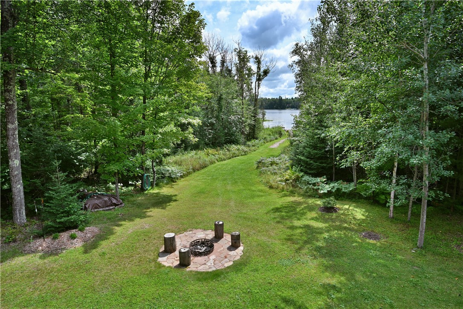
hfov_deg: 84.0
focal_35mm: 20
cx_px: 232
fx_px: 257
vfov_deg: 61.9
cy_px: 154
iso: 250
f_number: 5.6
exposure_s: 1/800
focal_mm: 20
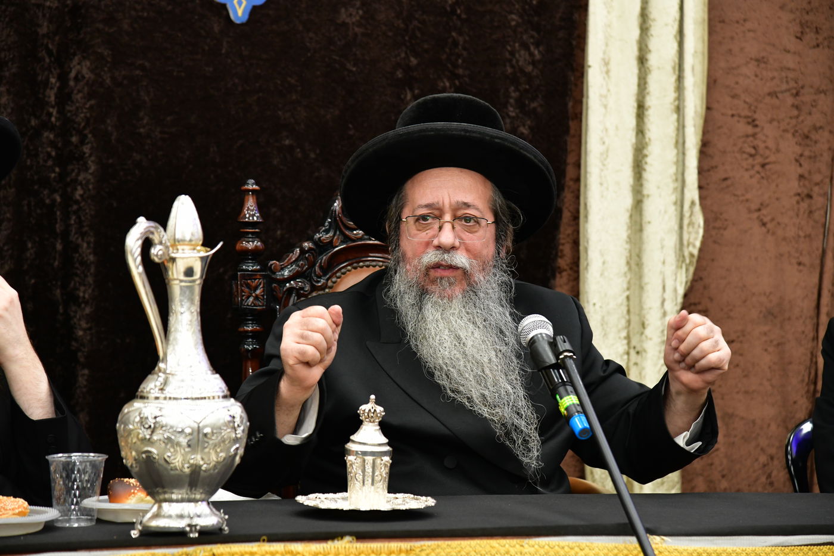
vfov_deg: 13.0
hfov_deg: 19.5
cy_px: 278
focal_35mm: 105
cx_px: 417
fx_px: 2432
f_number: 5.6
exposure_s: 1/100
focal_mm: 105
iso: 2500
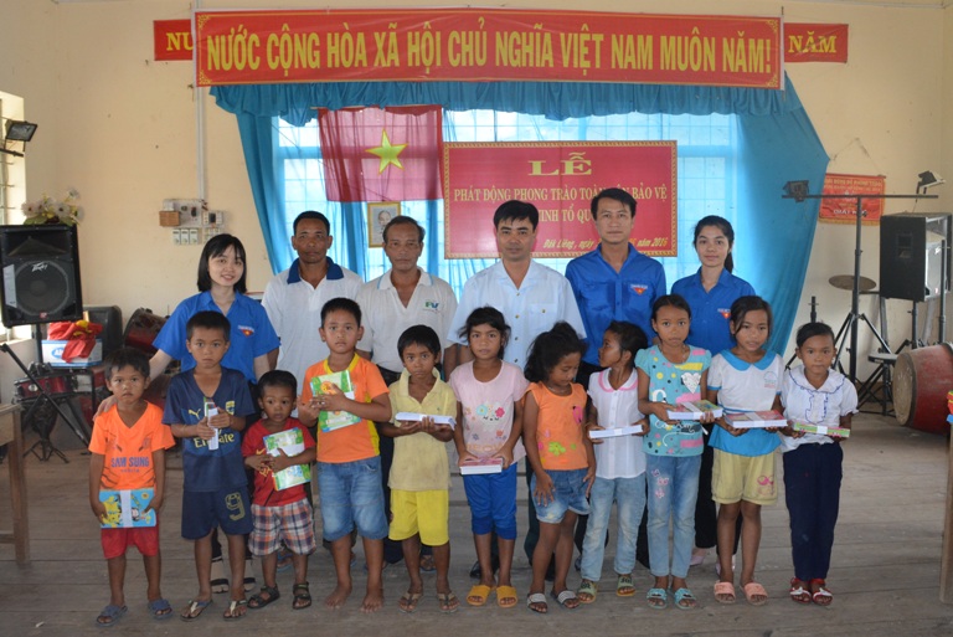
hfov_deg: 67.4
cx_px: 476
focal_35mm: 27
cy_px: 318
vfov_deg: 48.0
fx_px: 715
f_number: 5.6
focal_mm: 18
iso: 1600
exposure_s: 1/125
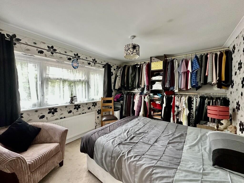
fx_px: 99
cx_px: 122
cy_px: 92
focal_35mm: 14
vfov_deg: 85.7
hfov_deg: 102.1
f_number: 2.2
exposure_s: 1/50
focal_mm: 2.22
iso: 250
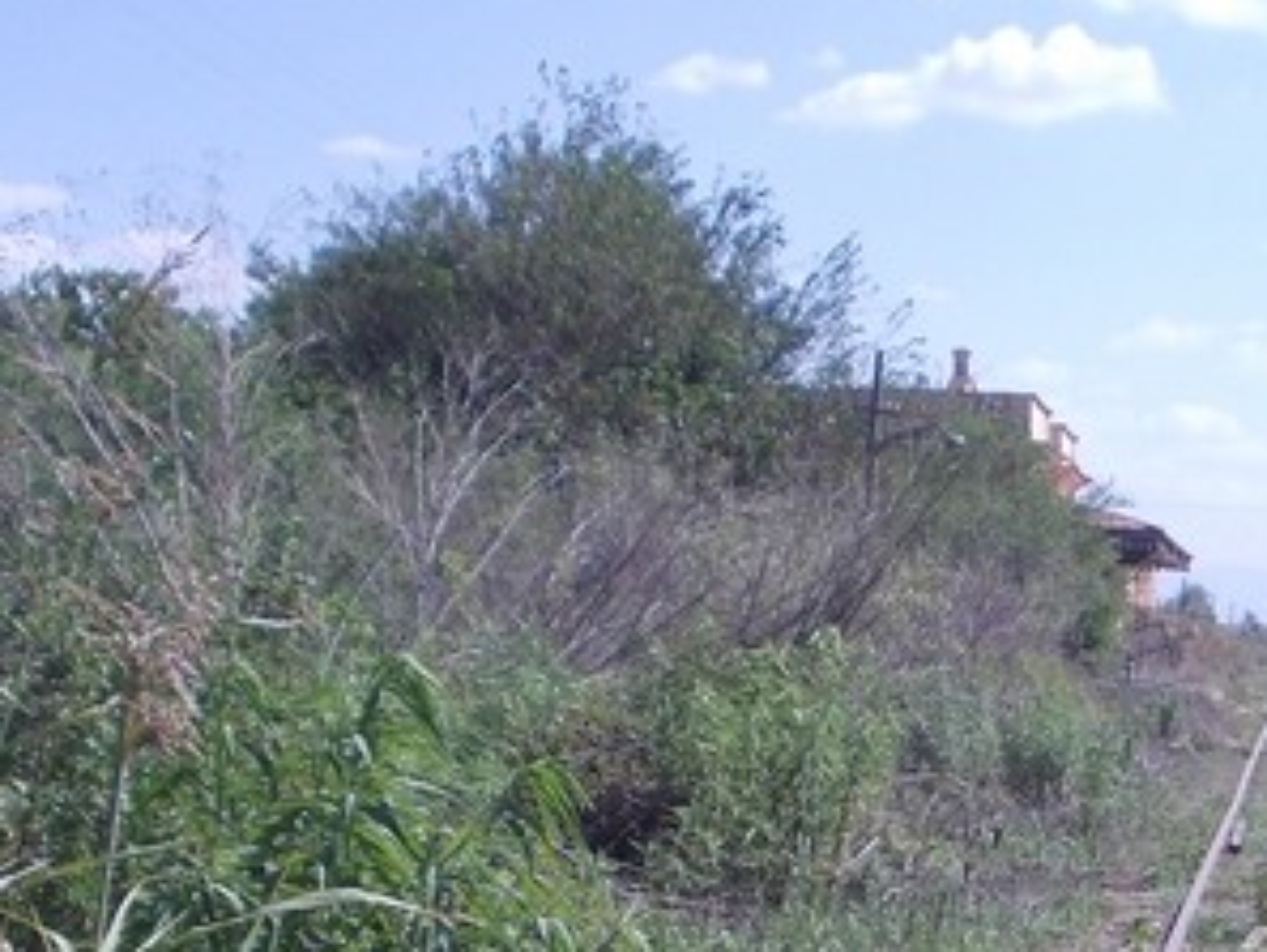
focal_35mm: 98
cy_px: 1059
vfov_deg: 14.7
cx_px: 1130
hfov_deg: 19.7
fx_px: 3588
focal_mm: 5.3
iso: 80
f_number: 6.2
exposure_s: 1/250
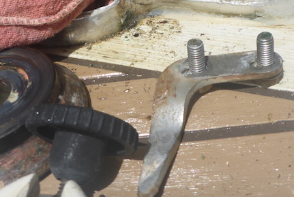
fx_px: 441
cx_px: 164
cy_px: -6
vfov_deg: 23.9
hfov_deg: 36.8
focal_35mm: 54
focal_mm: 4.9
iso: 100
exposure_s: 1/200
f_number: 10
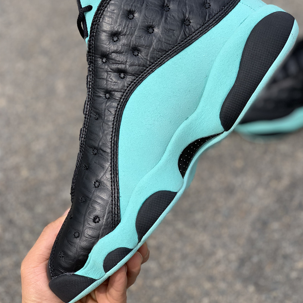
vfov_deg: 27.6
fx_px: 614
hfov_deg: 27.7
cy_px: 119
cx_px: 153
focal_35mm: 62
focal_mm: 6
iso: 16
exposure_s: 1/466
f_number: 2.4
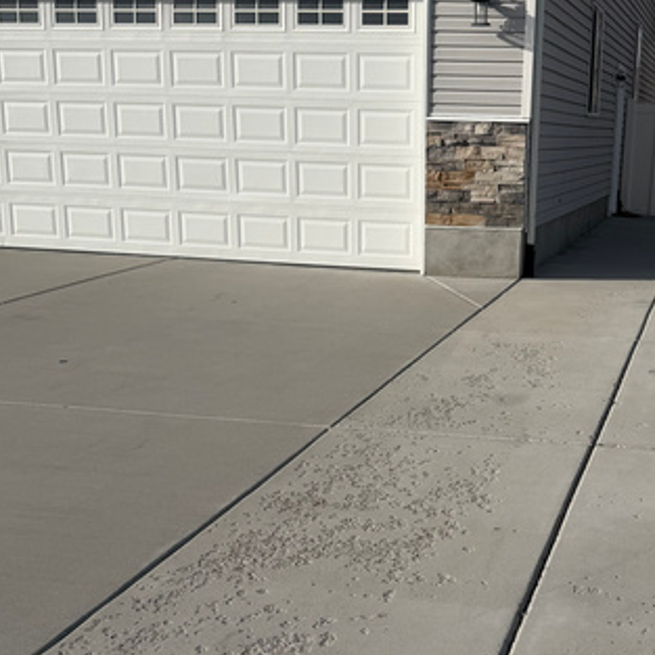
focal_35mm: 52
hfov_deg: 32.4
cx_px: 460
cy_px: 439
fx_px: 1113
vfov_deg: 32.5
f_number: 1.78
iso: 80
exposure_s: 1/7353
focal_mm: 6.76
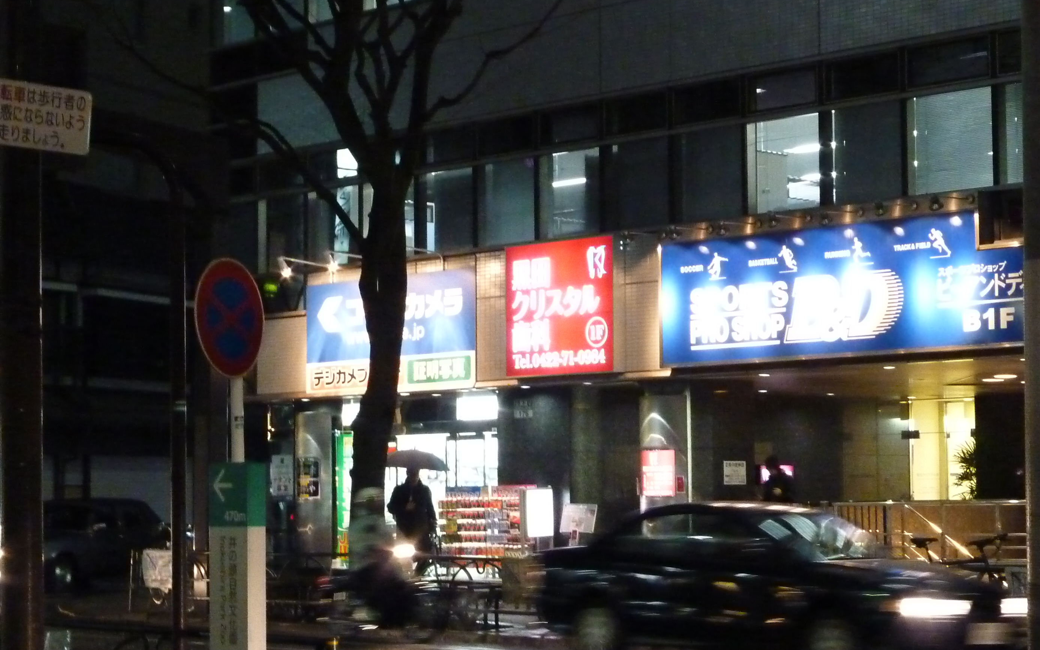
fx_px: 2296
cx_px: 690
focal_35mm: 81
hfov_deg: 25.4
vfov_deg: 16.1
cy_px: 374
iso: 1000
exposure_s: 1/15
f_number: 4.2
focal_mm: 9.5
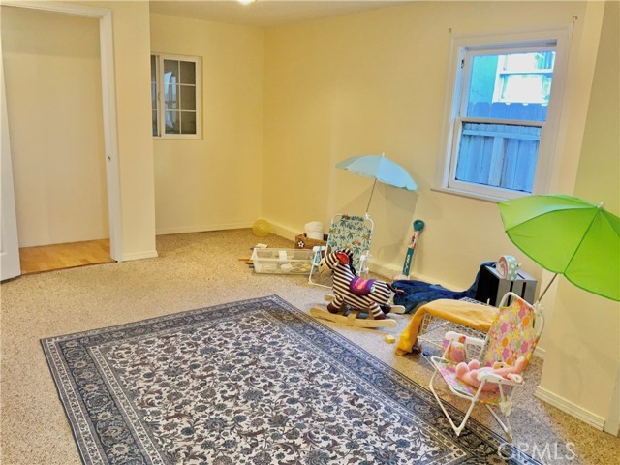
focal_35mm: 29
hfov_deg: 61.7
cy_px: 232
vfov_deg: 48.2
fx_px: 519
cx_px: 310
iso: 20
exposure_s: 1/60
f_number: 1.8
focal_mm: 3
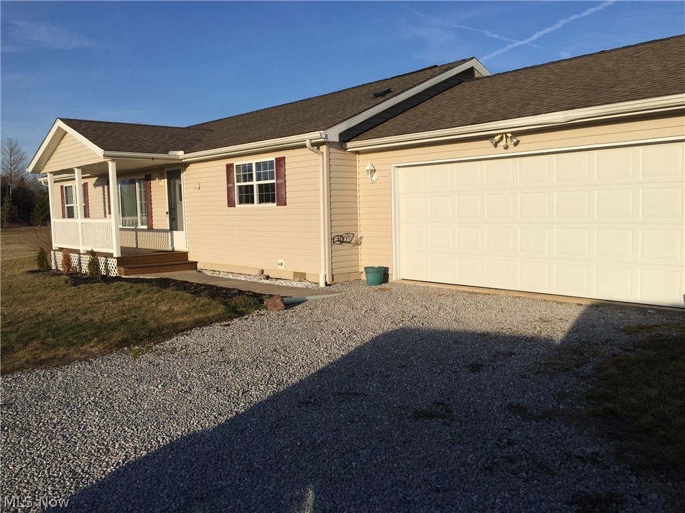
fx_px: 574
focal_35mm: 29
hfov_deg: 61.7
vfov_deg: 48.2
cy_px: 256
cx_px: 342
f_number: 2.2
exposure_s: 1/2825
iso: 32
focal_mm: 4.15
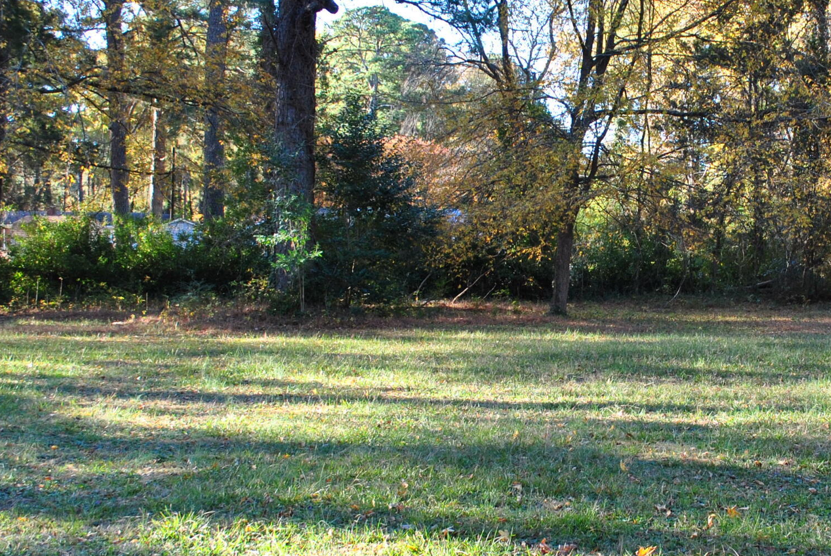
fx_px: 1248
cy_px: 262
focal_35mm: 54
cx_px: 648
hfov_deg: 35.8
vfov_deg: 25.1
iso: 200
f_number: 5.6
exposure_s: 1/60
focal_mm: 18
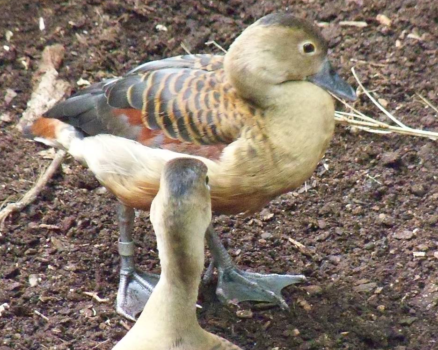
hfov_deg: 3.3
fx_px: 7571
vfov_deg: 2.7
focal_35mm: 584
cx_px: 243
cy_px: 146
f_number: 4.8
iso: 1600
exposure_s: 1/125
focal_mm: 62
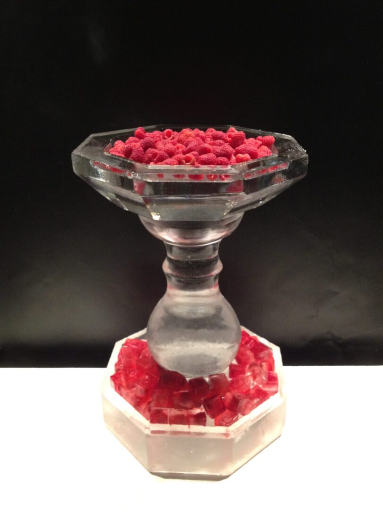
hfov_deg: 40.7
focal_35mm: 35
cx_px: 192
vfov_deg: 52.6
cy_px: 256
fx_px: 516
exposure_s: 1/20
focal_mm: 4.28
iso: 250
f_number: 2.4
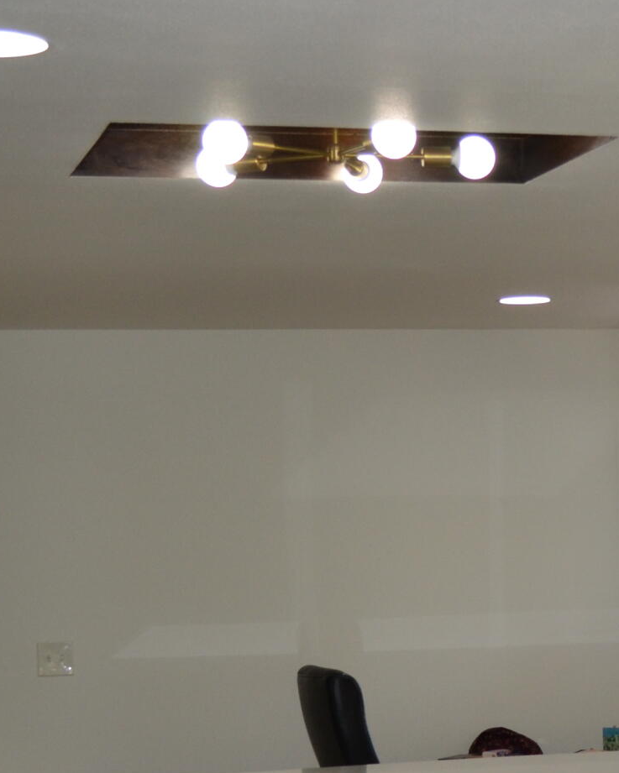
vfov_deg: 17.3
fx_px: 2519
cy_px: 663
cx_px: 740
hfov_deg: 13.6
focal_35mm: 110
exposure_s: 1/80
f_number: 4
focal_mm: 24
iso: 400
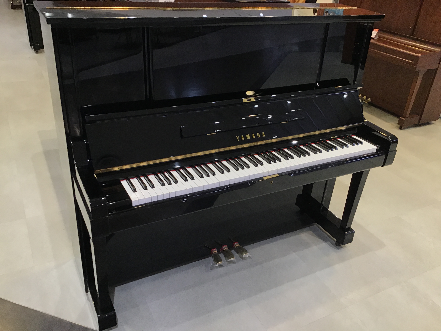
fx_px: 395
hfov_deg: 58.4
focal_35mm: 31
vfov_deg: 45.4
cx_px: 220
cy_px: 166
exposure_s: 1/30
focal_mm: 3.3
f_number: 2.4
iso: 32
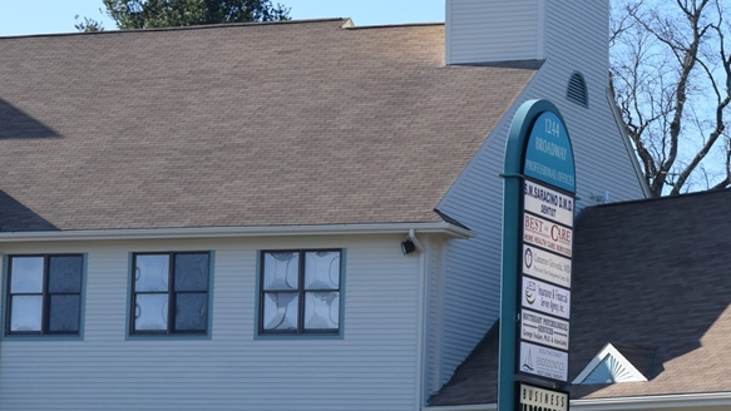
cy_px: 207
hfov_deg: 14.2
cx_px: 369
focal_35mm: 152
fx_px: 2945
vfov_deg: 8.0
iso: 200
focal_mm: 55
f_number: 9
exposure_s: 1/320
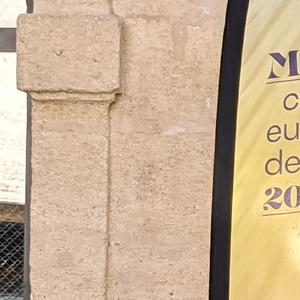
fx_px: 1941
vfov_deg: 8.8
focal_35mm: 198
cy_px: 238
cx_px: 317
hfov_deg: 8.8
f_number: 1.73
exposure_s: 1/532
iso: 54
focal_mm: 4.38
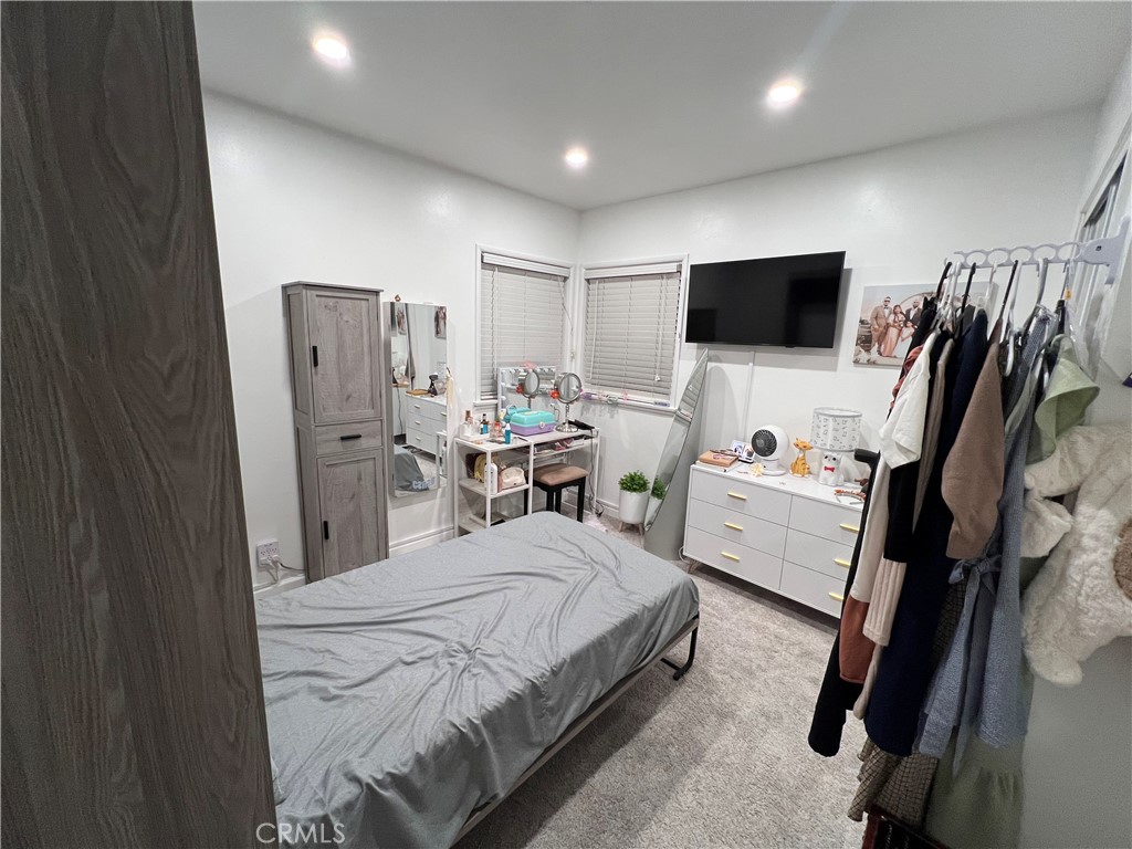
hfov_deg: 106.2
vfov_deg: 89.9
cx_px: 566
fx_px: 425
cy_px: 424
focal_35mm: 13
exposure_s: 1/60
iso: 160
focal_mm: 1.57
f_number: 1.8
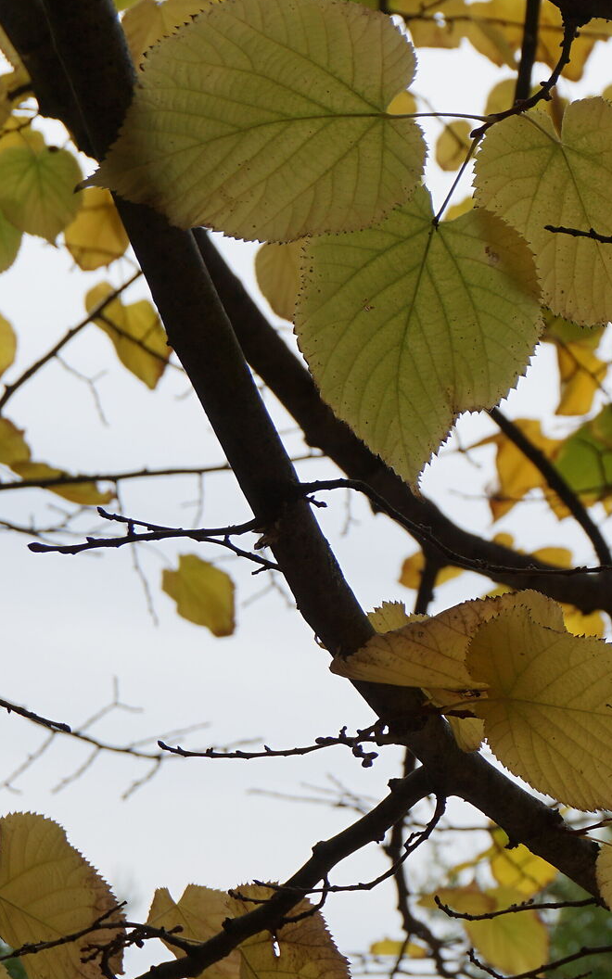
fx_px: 3709
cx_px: 1052
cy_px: 520
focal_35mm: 139
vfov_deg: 15.0
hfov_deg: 9.1
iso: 100
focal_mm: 40
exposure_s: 1/320
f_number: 8
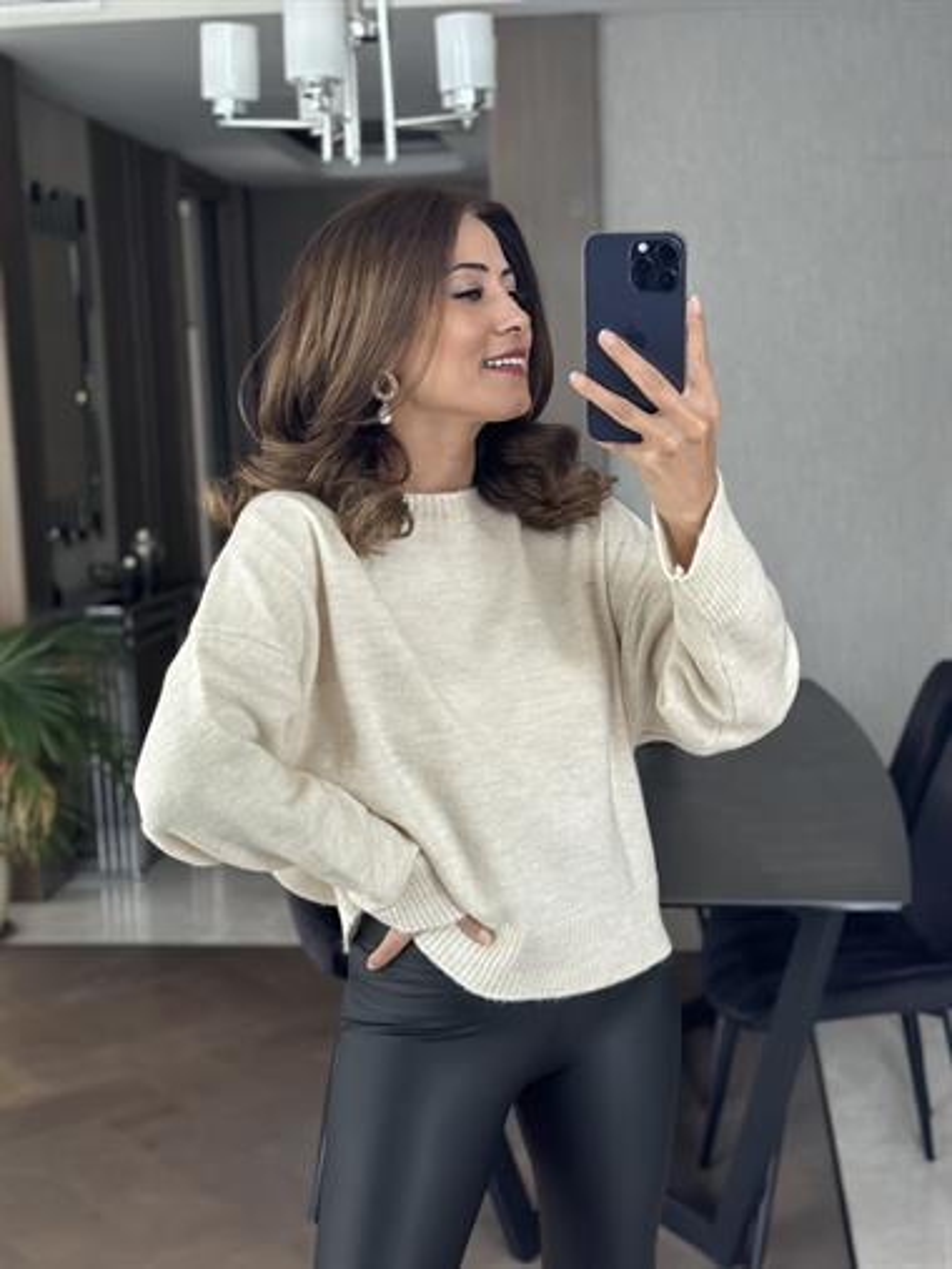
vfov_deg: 39.6
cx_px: 476
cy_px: 634
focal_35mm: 48
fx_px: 1759
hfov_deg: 30.3
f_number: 1.78
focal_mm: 6.86
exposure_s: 1/60
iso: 400
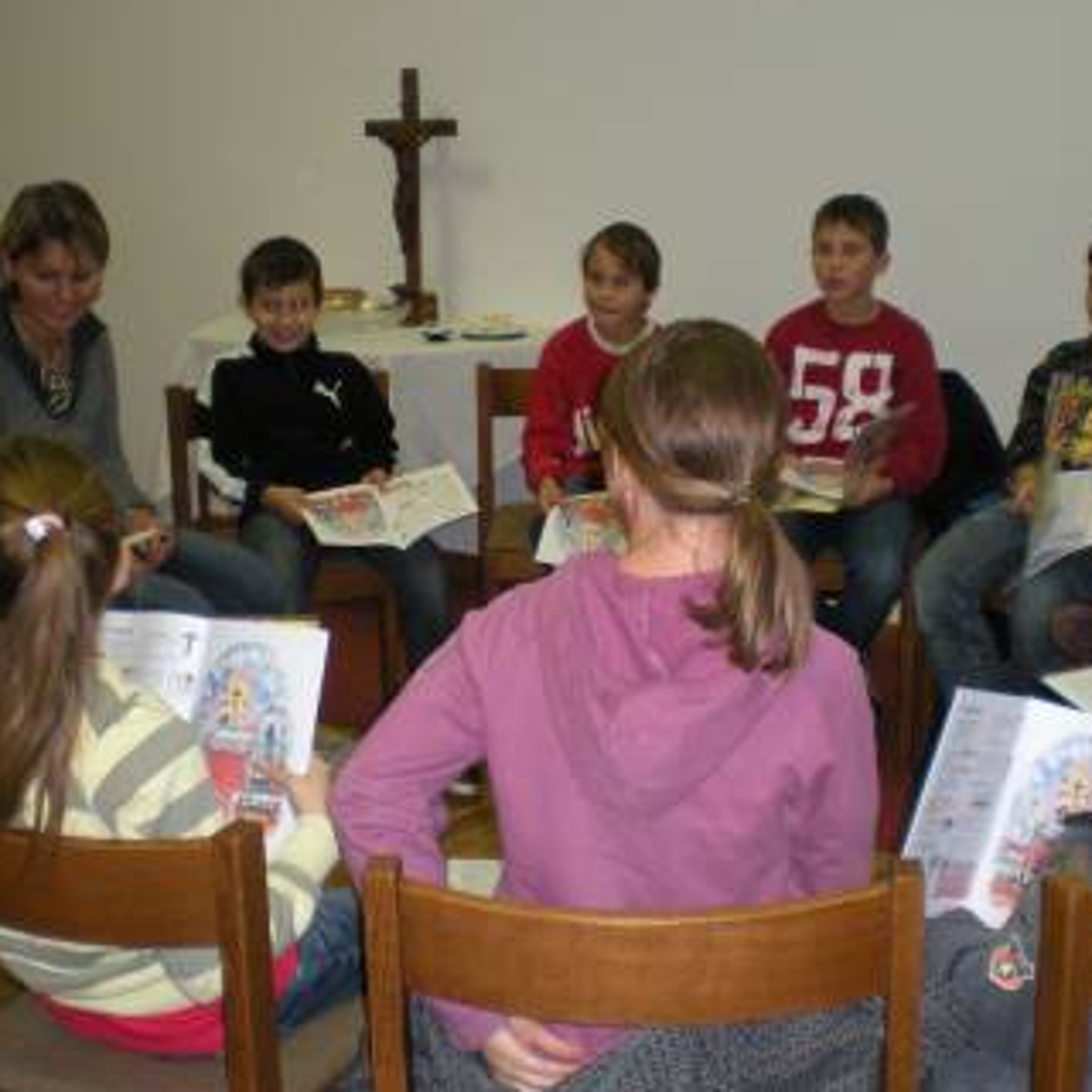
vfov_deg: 30.6
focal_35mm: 56
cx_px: 633
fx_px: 1999
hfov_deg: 30.5
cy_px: 532
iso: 189
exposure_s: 1/60
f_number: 3.1
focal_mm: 6.3
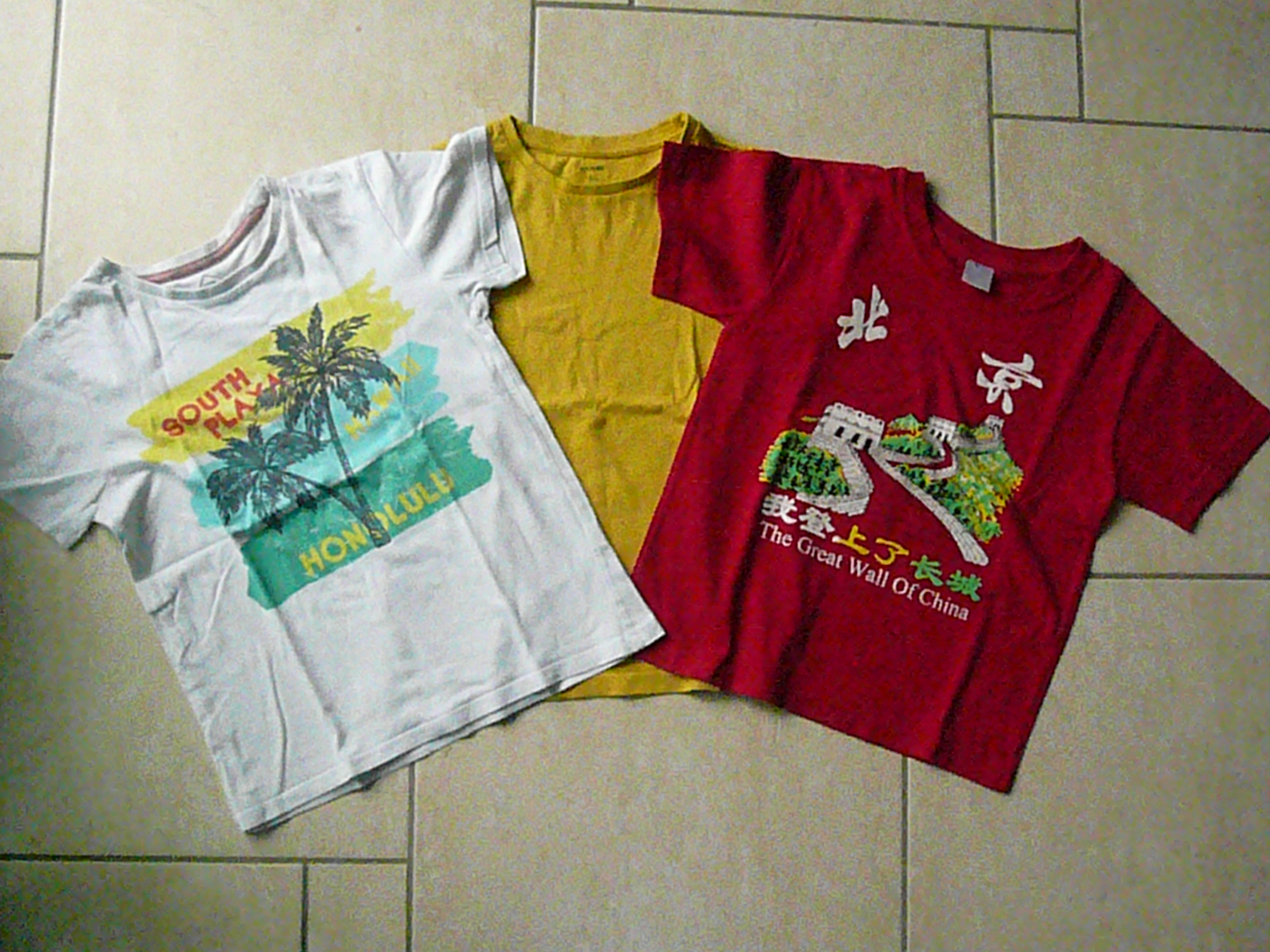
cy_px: 476
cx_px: 635
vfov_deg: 44.2
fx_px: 1174
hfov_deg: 56.8
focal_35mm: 32
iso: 3200
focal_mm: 5.2
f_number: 9
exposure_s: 1/800
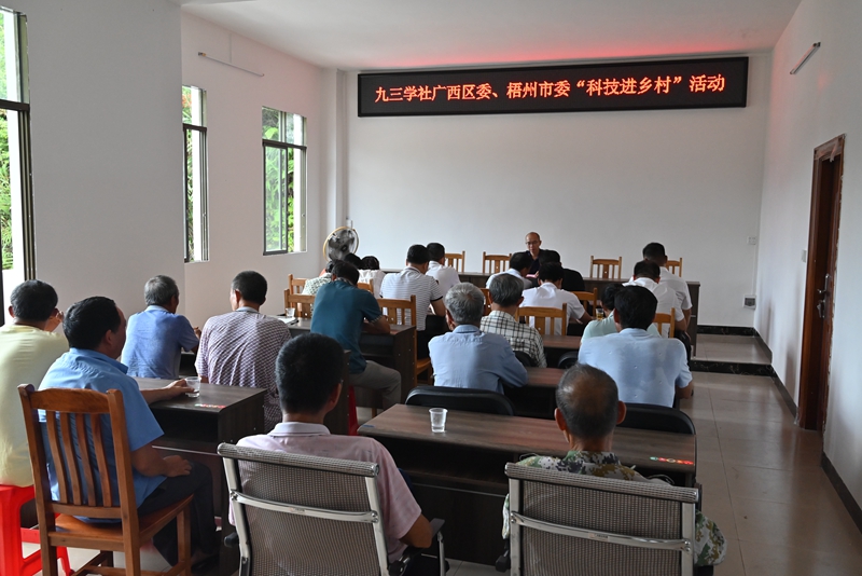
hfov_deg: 59.5
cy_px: 288
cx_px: 431
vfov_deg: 41.7
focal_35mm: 32
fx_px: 754
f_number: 7.1
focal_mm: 31.5
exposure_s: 1/320
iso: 2200
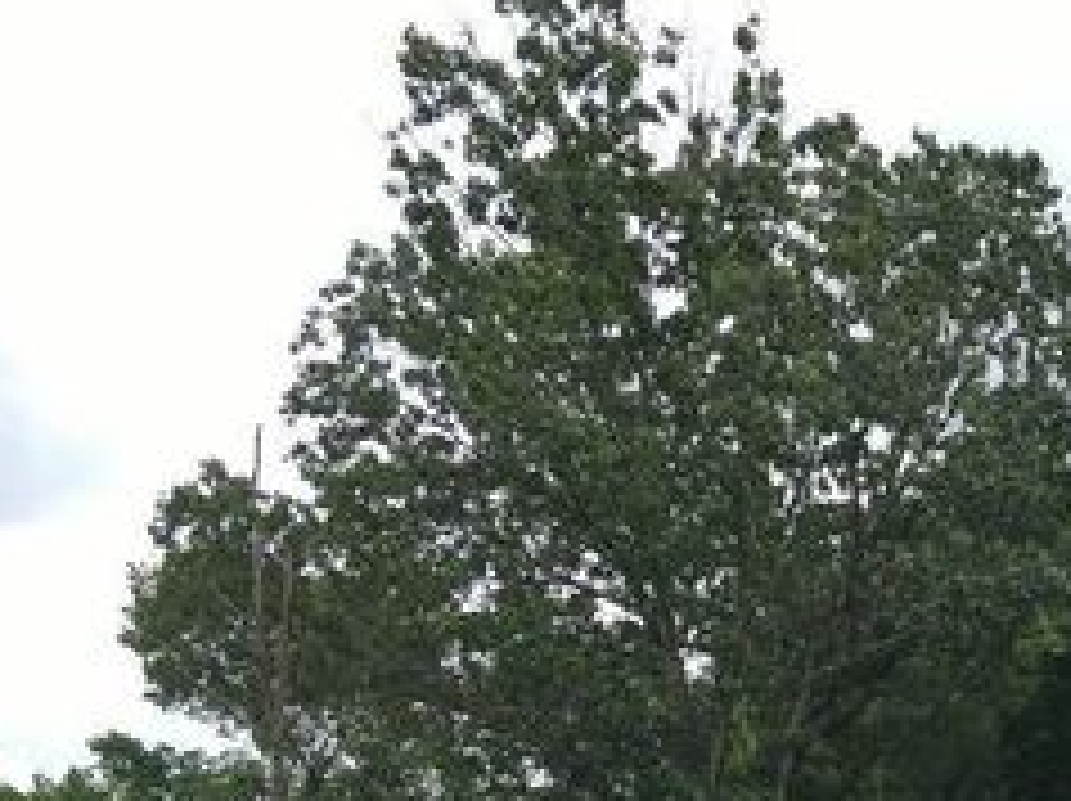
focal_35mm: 61
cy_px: 826
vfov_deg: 22.9
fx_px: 1885
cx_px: 1066
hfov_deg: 29.6
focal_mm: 4.15
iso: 25
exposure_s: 1/785
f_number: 2.2
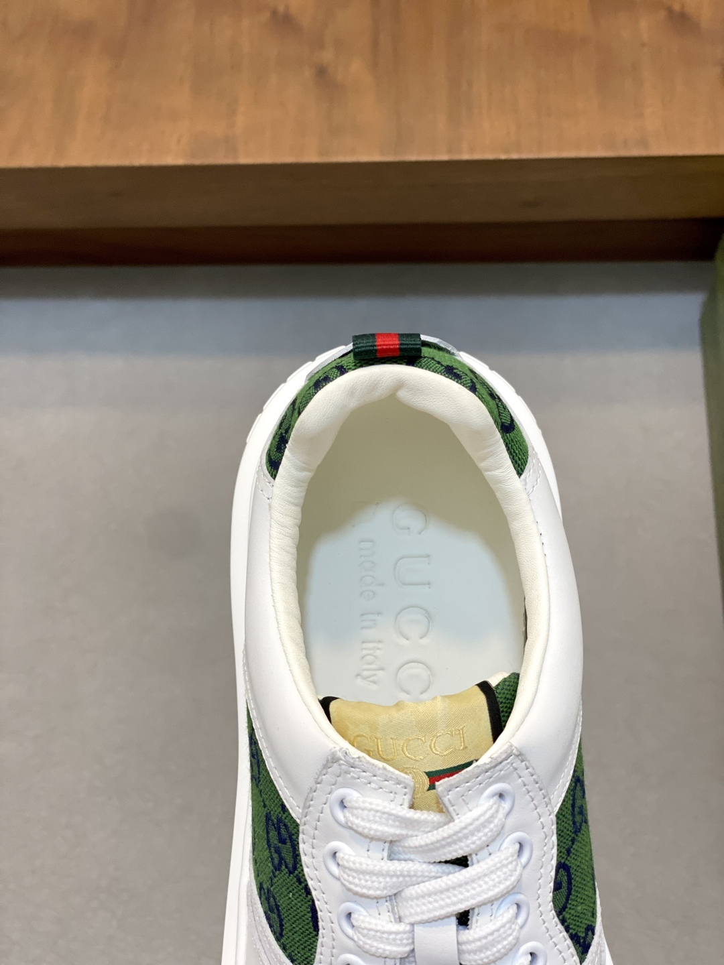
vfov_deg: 36.8
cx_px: 362
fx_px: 1450
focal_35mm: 52
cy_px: 482
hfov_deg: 28.0
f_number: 2
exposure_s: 1/100
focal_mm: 6
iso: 80
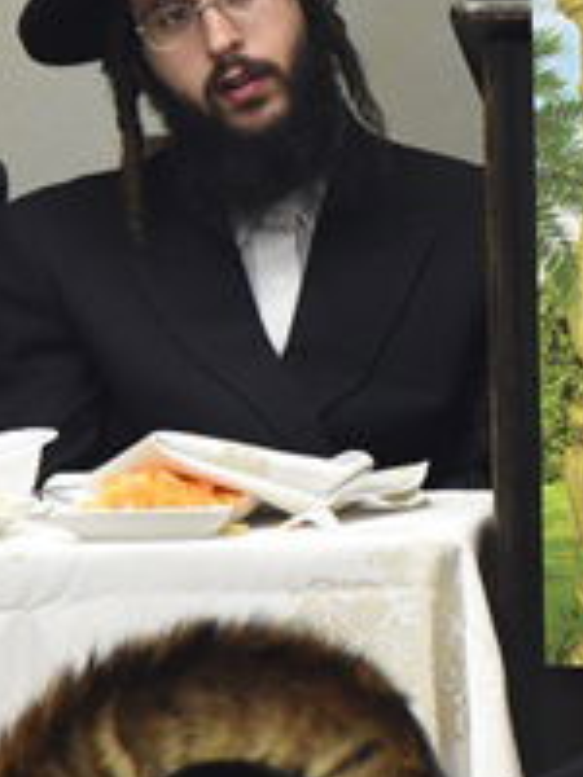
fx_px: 13271
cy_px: -142
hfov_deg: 2.5
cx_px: 840
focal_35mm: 591
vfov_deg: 3.3
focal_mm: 120
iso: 1600
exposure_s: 1/160
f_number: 5
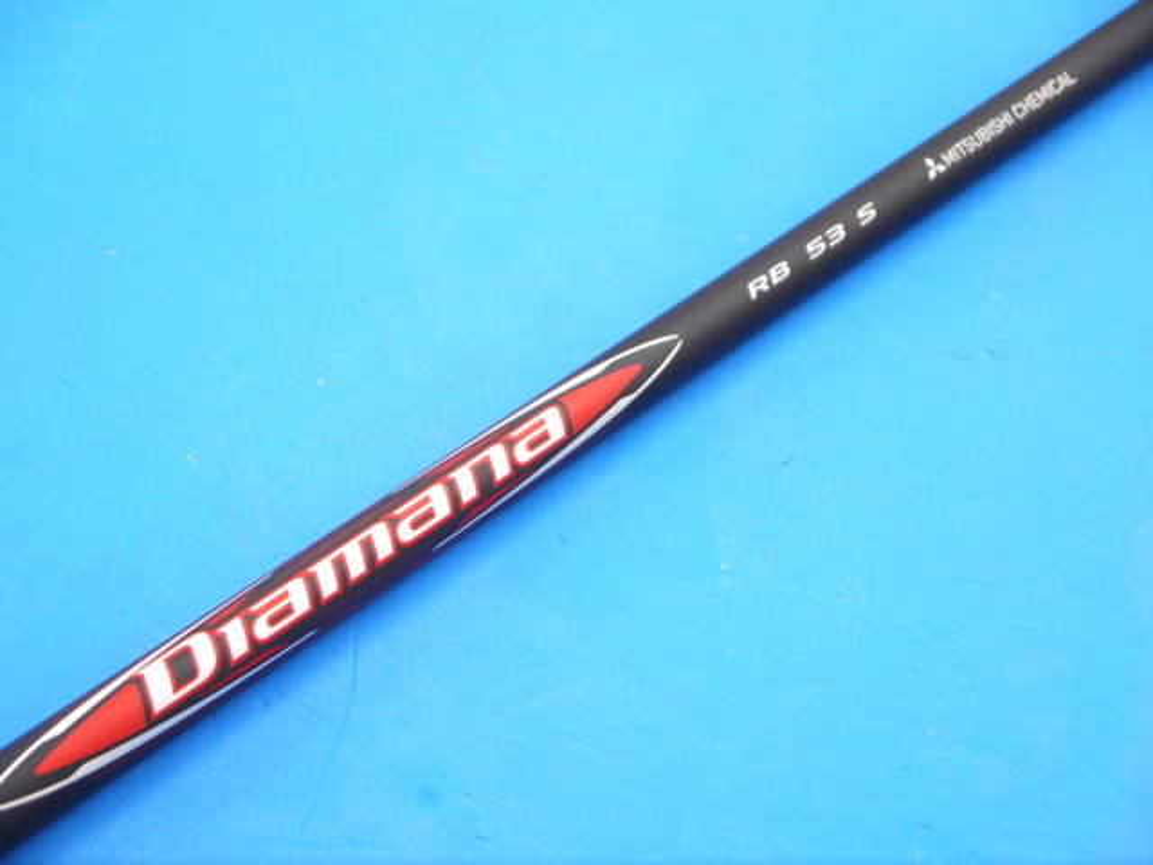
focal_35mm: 84
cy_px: 432
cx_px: 576
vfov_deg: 17.6
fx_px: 2798
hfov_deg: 23.3
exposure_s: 1/80
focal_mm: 42
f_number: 5.6
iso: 800
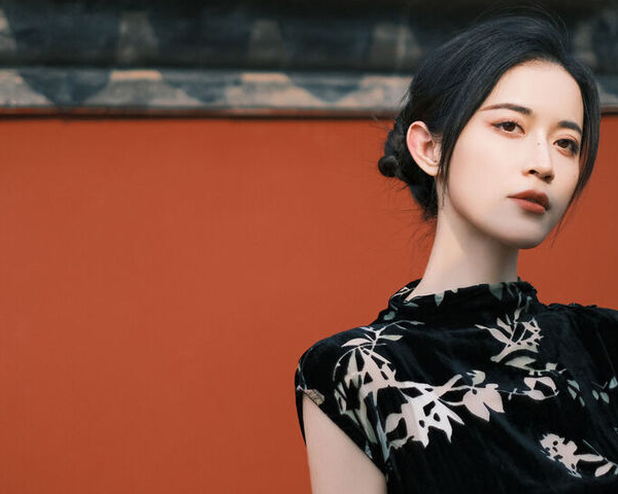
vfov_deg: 17.7
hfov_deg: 22.0
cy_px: 254
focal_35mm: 87
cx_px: 275
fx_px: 1591
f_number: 1.4
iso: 1250
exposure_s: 1/32000
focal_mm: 35
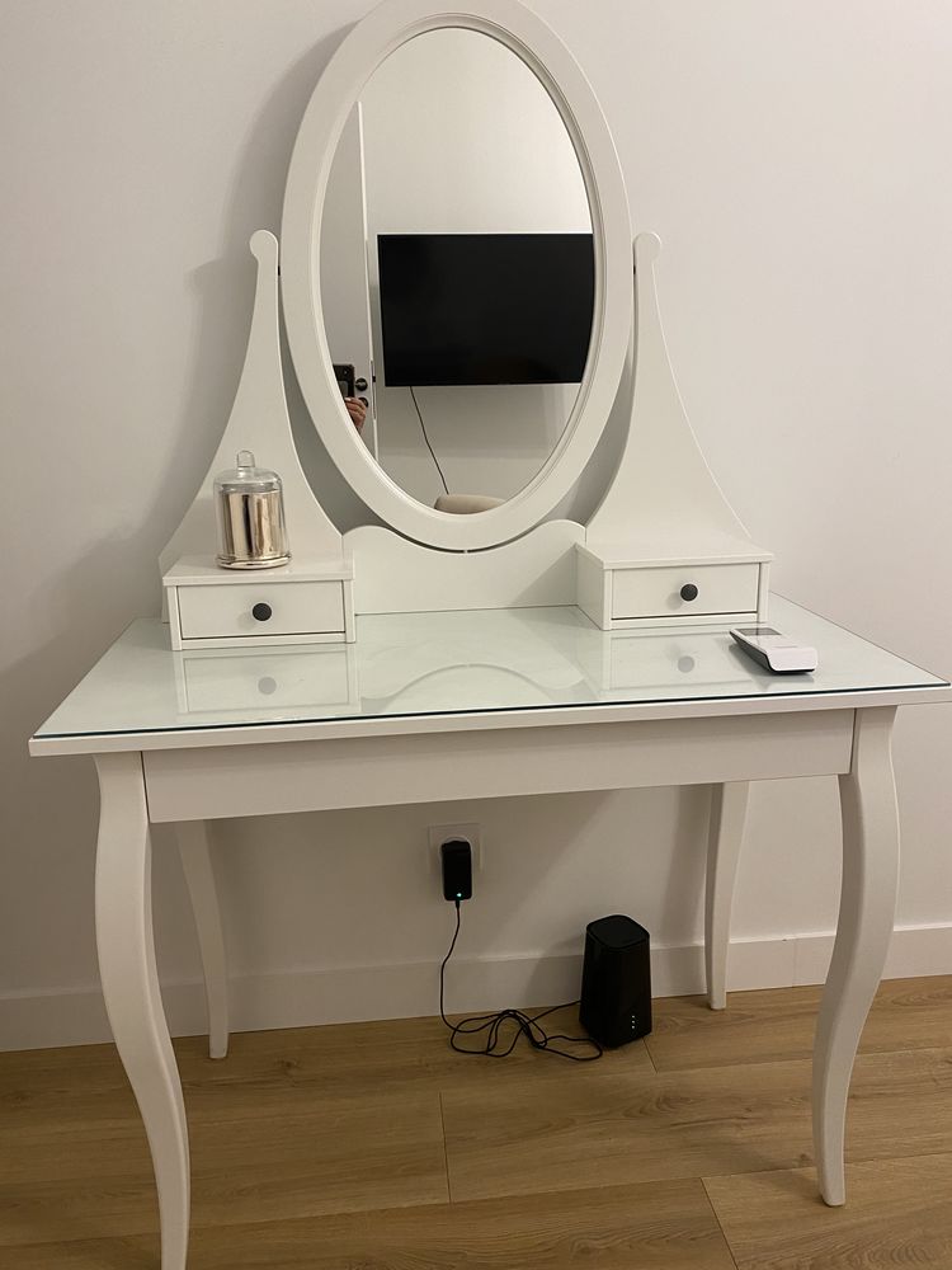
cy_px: 635
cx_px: 476
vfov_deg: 67.3
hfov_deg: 53.1
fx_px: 953
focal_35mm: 26
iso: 200
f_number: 1.8
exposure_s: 1/60
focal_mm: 4.25
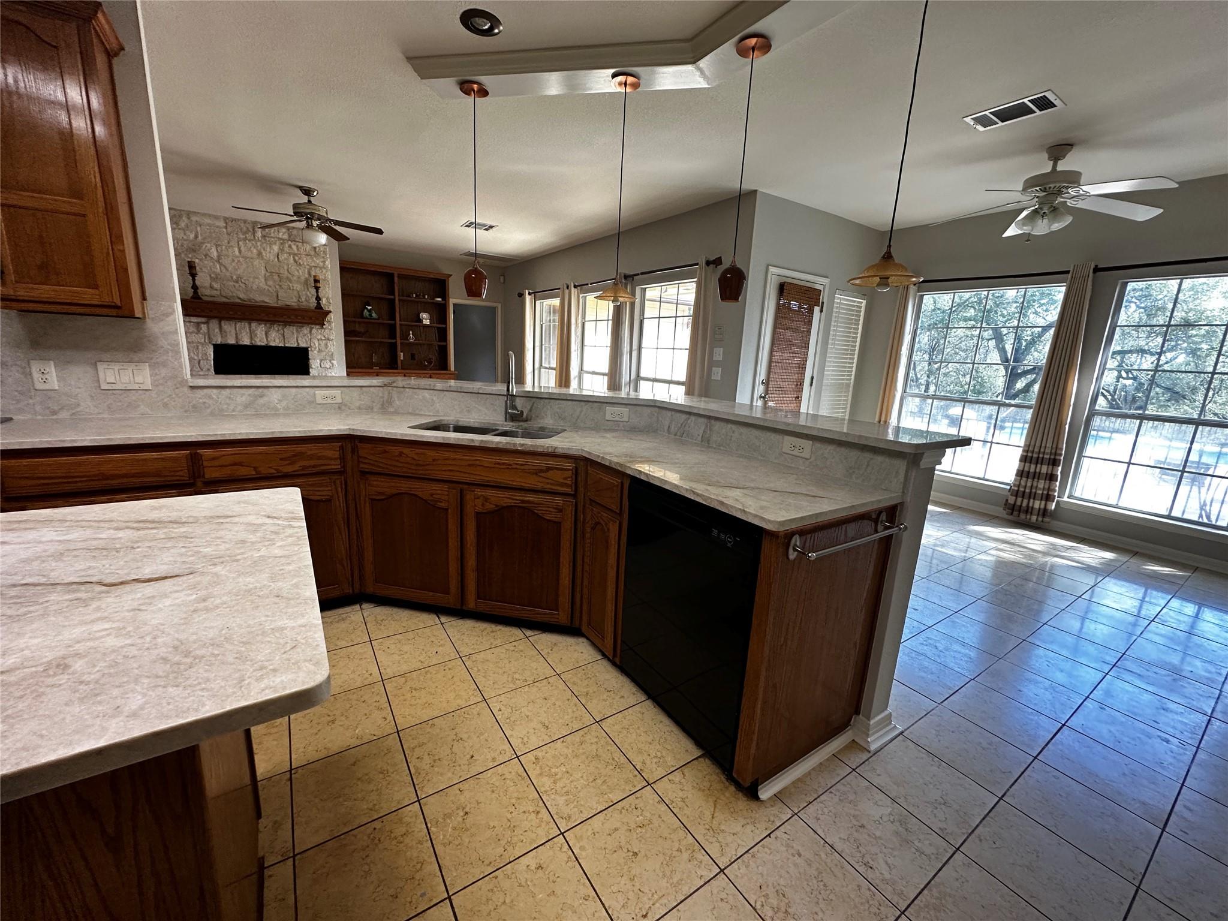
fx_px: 497
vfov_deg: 85.7
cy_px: 460
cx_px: 614
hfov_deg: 102.1
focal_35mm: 14
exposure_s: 1/120
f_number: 2.2
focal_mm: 2.22
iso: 200
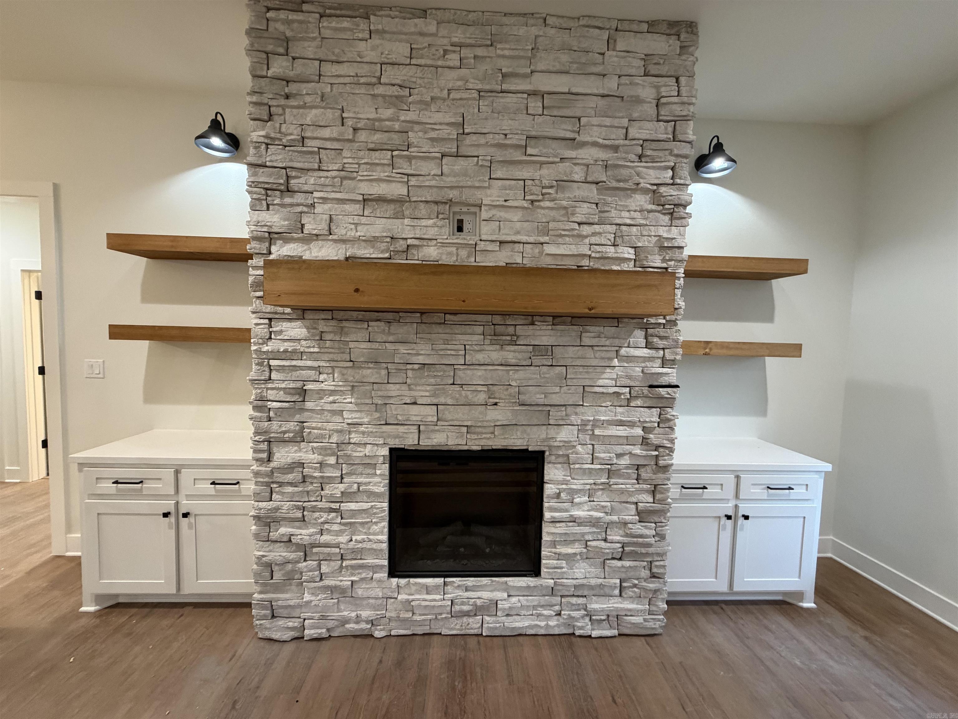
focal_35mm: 14
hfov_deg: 102.1
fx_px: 387
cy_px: 360
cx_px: 479
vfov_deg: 85.7
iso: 320
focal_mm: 2.22
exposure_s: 1/60
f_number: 2.2
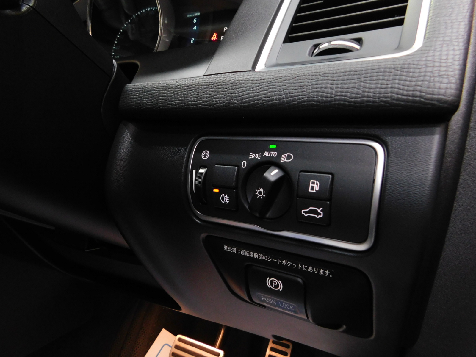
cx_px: 238
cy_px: 178
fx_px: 316
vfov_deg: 58.9
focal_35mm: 23
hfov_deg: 73.9
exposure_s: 1/13
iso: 400
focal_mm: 4
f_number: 3
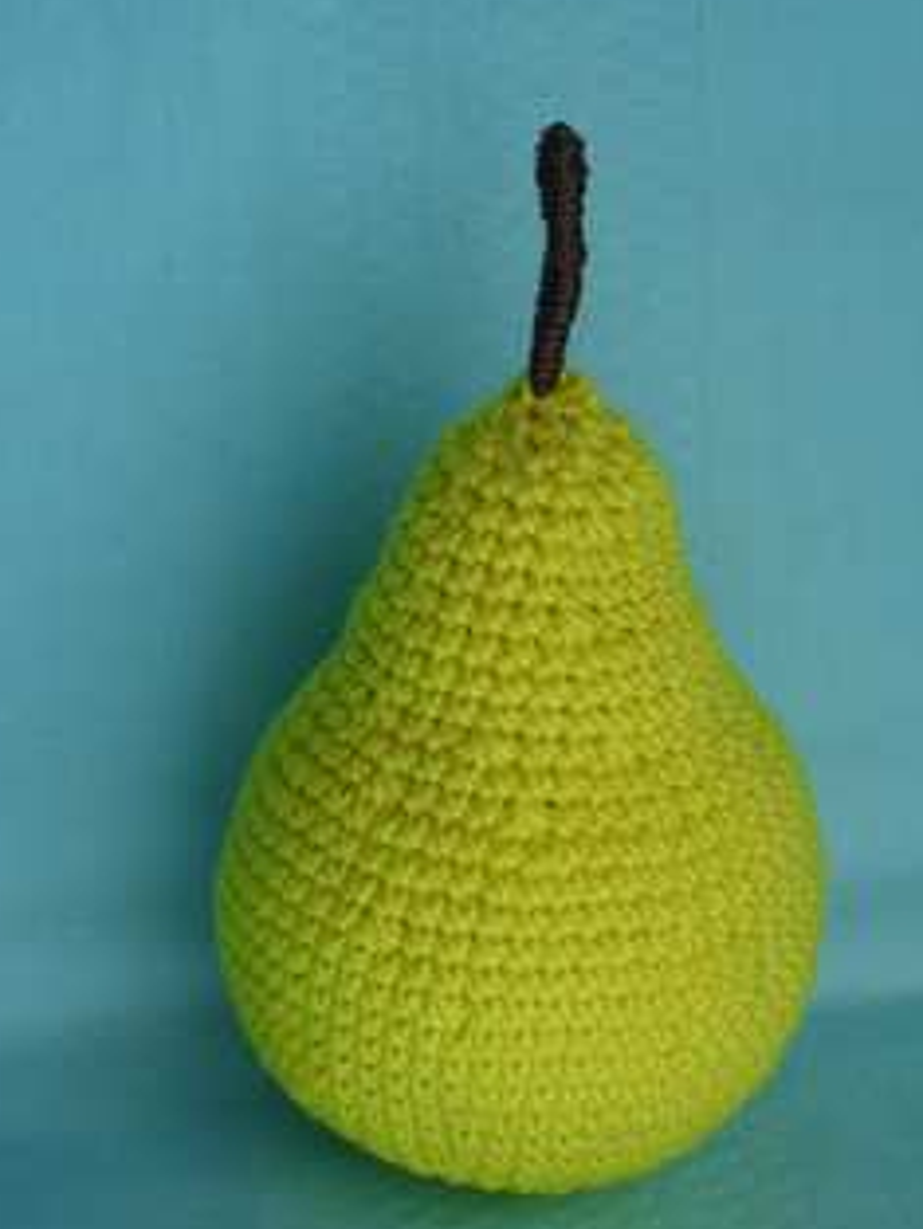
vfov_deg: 23.8
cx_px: 538
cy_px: 695
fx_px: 2913
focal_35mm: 82
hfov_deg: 18.0
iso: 100
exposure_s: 1/180
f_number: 4.3
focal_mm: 10.1
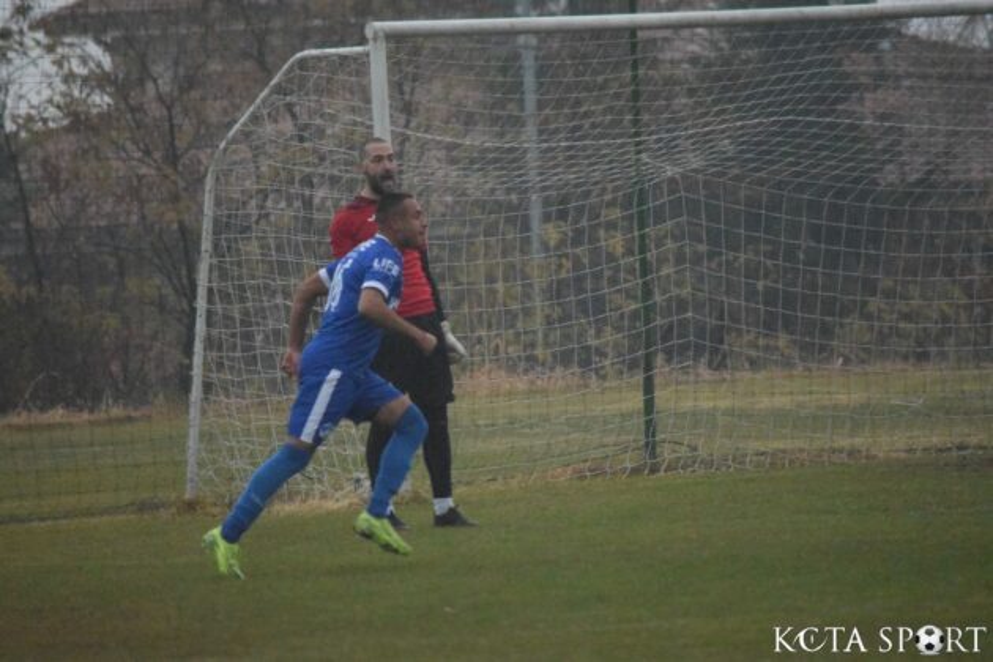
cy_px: 331
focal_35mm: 450
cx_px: 496
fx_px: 12412
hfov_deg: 4.6
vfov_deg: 3.1
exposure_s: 1/640
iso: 12800
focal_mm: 300
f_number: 5.6
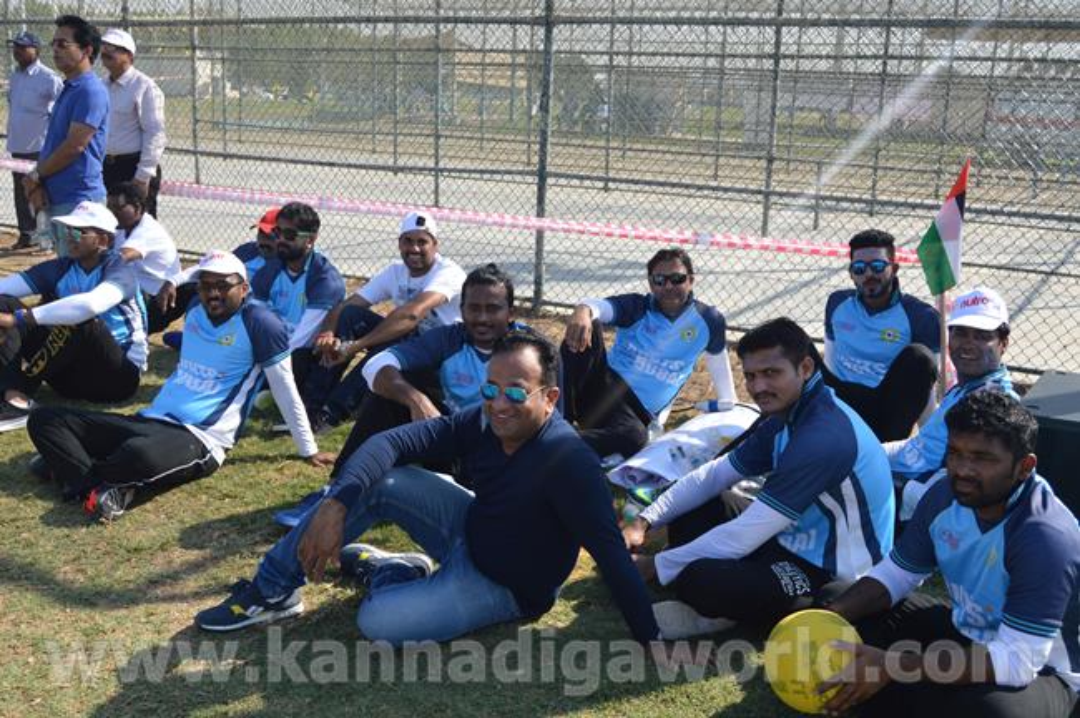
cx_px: 540
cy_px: 359
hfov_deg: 53.2
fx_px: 1079
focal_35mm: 36
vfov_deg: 36.8
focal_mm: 24
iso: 100
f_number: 7.1
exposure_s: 1/200
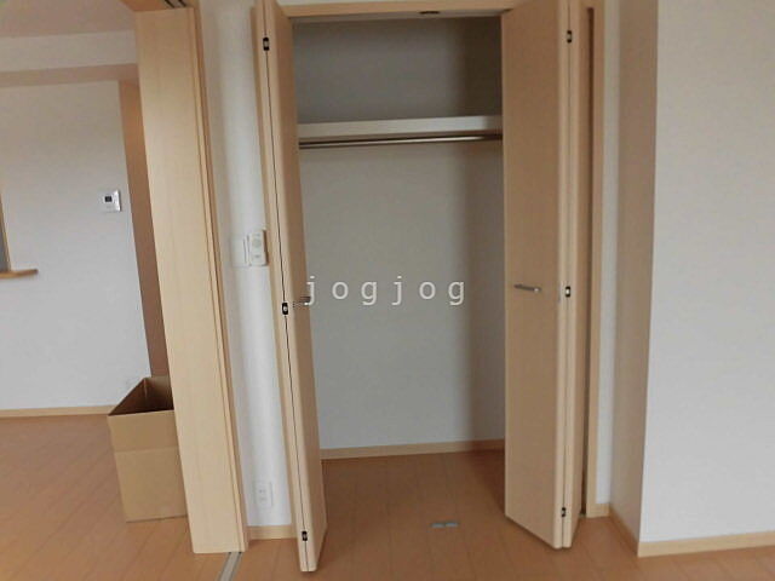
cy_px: 290
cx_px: 388
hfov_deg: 71.6
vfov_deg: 56.8
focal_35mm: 24
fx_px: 537
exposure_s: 1/40
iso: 250
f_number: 3.1
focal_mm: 4.3
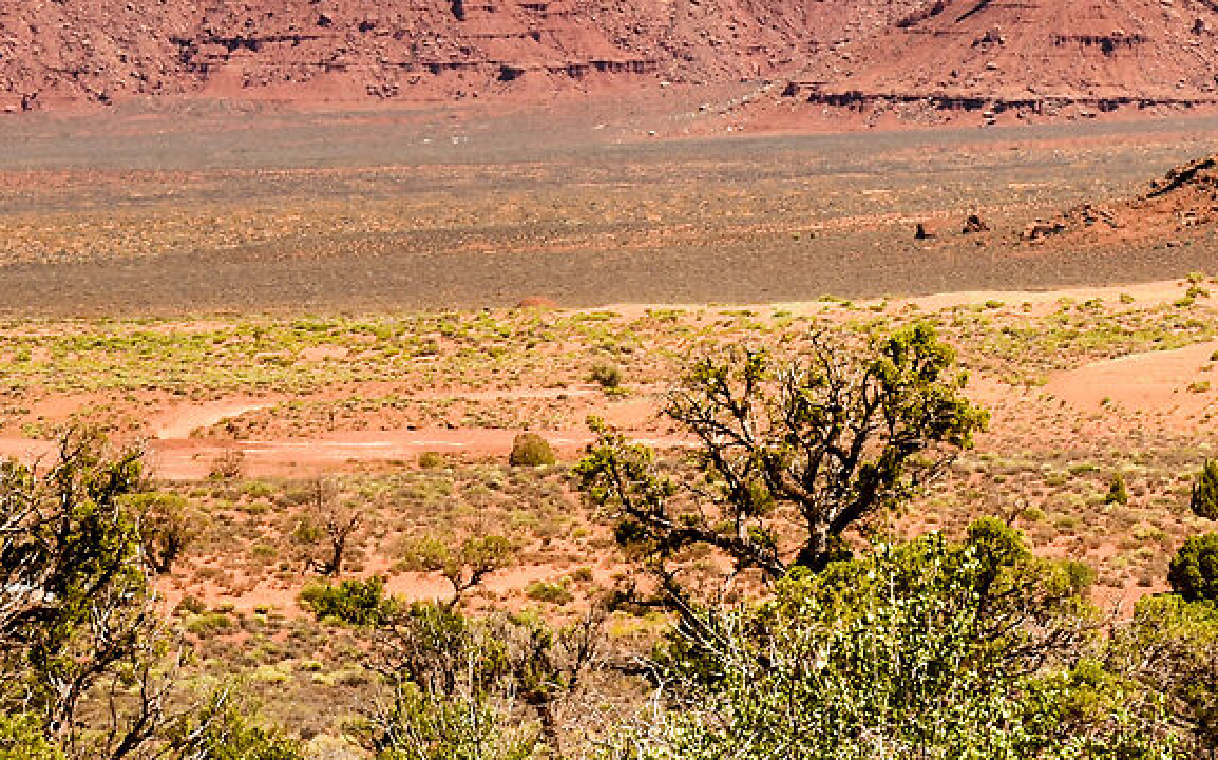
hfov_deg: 7.3
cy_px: 65
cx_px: 2130
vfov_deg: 4.7
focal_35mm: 280
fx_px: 9290
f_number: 14
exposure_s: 1/125
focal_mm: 66
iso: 160
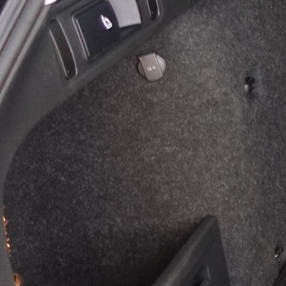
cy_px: 117
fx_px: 916
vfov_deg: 17.7
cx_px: 586
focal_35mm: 98
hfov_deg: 14.5
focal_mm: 9.4
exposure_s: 1/13
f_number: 1.8
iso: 800
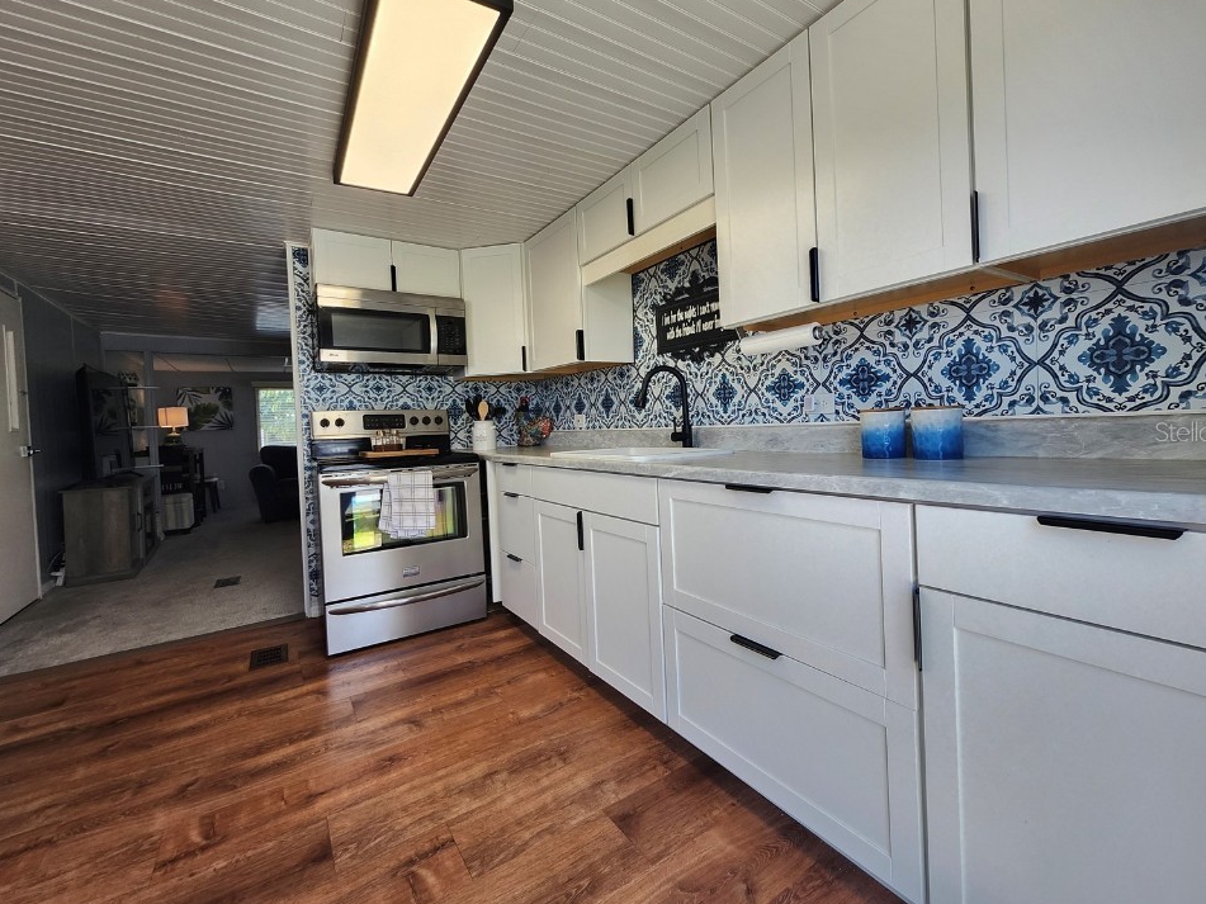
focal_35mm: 14
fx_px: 488
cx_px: 625
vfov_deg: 85.6
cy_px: 431
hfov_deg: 102.0
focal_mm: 1.74
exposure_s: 1/120
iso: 64
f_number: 2.2
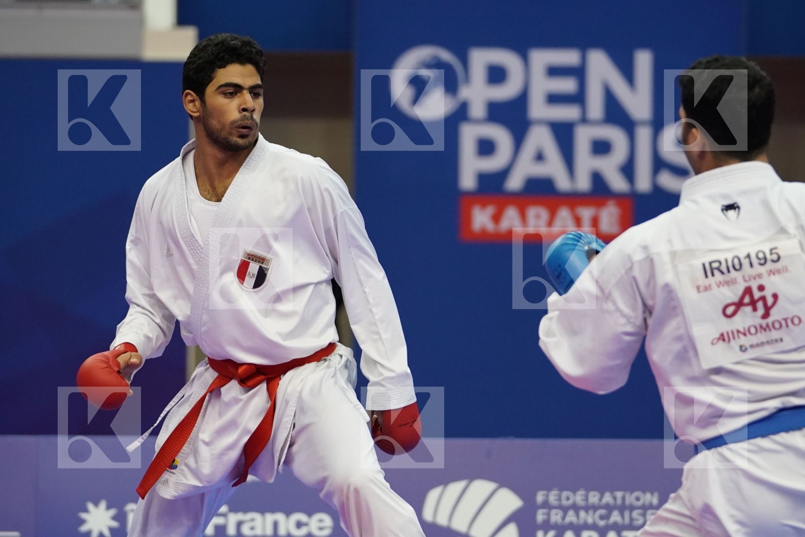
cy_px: 268
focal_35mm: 190
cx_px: 402
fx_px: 4248
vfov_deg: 7.2
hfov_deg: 10.8
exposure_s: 1/1000
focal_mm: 127
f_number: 2.8
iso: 4000
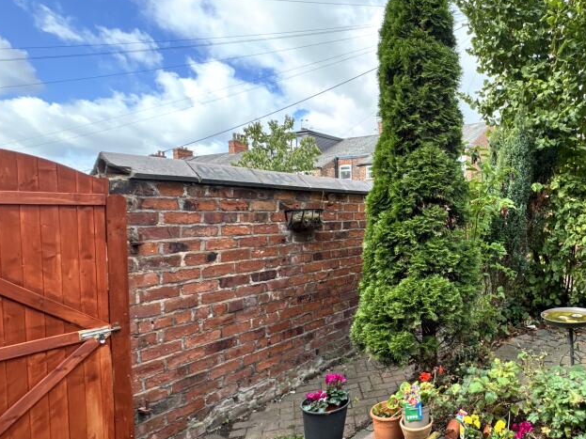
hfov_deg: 67.0
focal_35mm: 23
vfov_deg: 58.8
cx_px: 469
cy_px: 227
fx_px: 389
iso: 40
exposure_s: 1/145
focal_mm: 2.22
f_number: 2.2
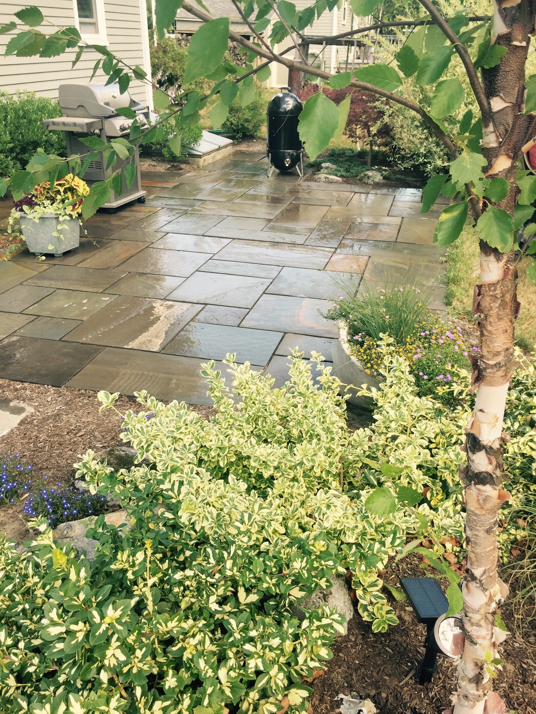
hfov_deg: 48.2
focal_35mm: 29
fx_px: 599
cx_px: 268
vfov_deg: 61.7
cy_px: 357
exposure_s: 1/262
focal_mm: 4.15
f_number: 2.2
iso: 32
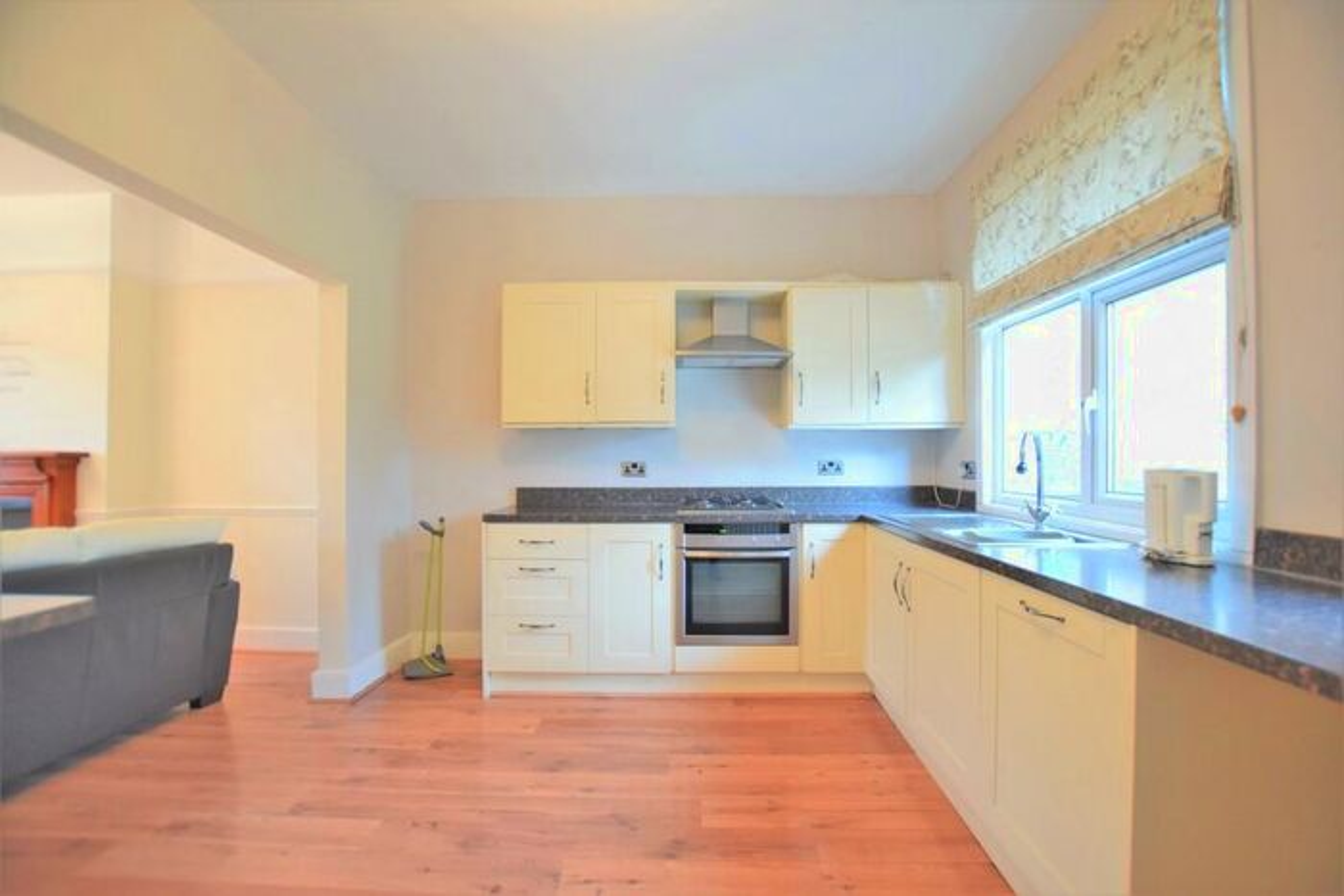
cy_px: 448
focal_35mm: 15
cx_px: 672
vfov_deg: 77.4
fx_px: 560
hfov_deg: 100.4
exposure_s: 1/60
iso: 1600
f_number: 3.5
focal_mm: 10
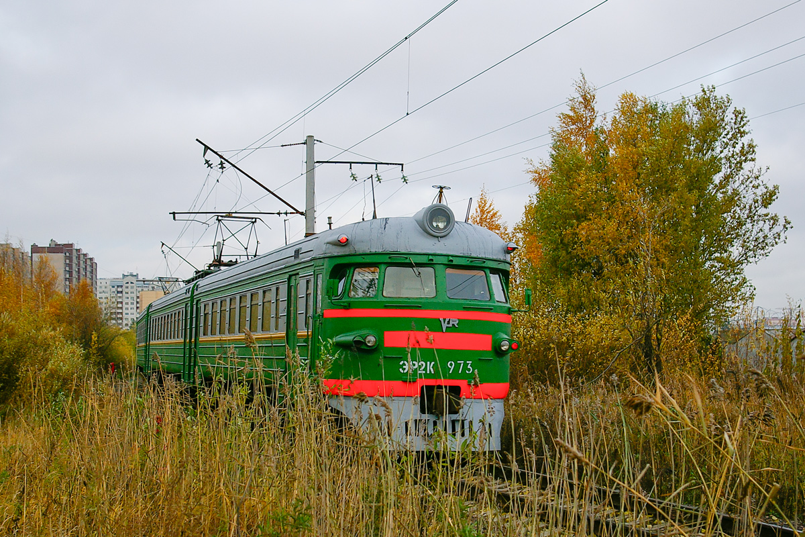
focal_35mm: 57
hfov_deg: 35.1
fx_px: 1274
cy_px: 268
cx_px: 402
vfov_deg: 23.8
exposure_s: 1/320
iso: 400
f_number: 5
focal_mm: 38
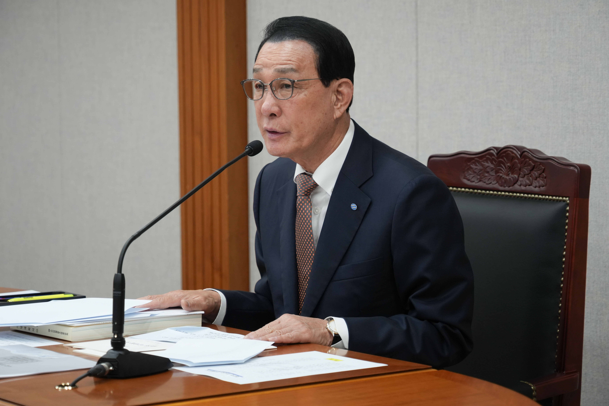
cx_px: 304
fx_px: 2030
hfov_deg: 17.1
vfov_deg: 11.4
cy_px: 203
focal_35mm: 120
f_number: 6.3
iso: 1250
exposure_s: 1/200
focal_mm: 120
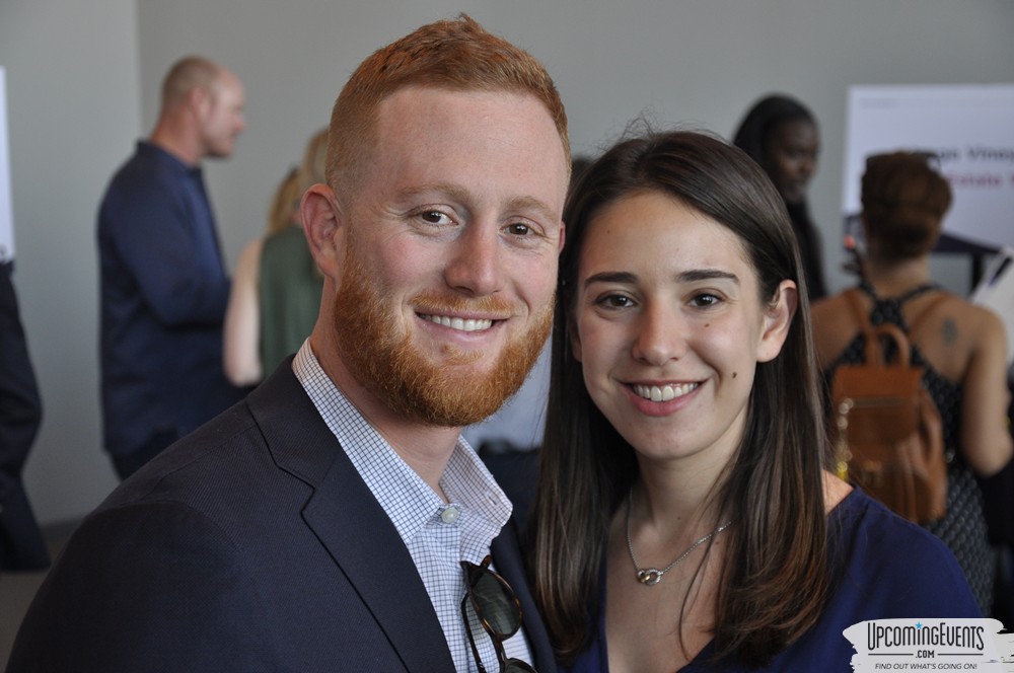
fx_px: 2194
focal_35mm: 78
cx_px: 507
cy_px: 336
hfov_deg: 26.0
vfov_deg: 17.4
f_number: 5
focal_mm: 52
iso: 400
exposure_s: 1/60
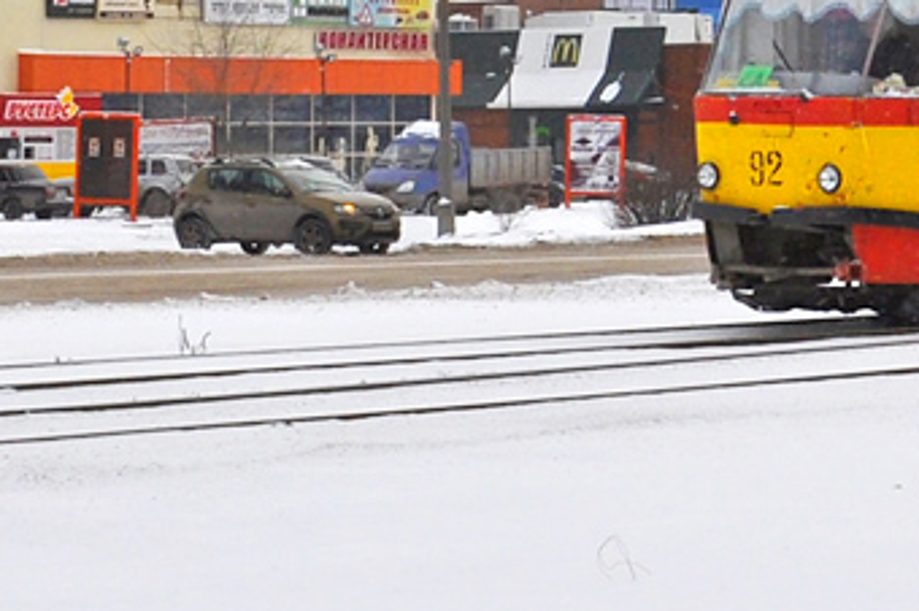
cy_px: -261
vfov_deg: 10.5
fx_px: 3239
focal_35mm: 127
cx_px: 1133
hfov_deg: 15.5
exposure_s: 1/500
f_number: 7.1
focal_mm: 24
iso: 200
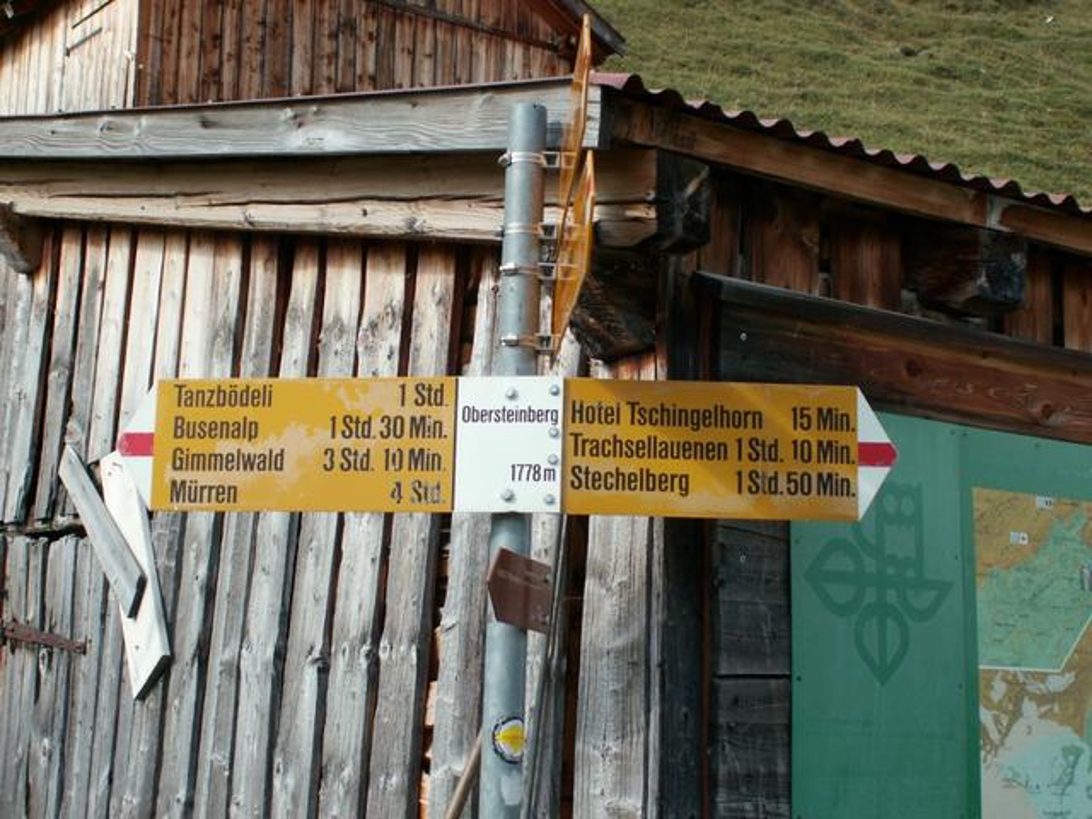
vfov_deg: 25.2
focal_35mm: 58
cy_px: 410
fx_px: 1830
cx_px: 546
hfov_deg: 33.2
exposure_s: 1/320
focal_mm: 9.7
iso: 50
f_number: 3.5
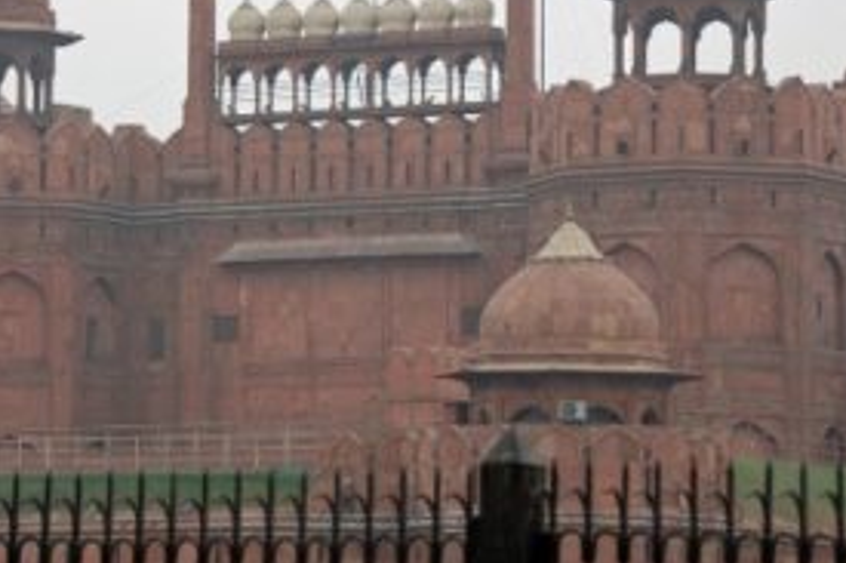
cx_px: 338
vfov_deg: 6.3
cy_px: 142
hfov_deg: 9.5
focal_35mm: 218
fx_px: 5114
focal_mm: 95
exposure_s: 1/320
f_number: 5.3
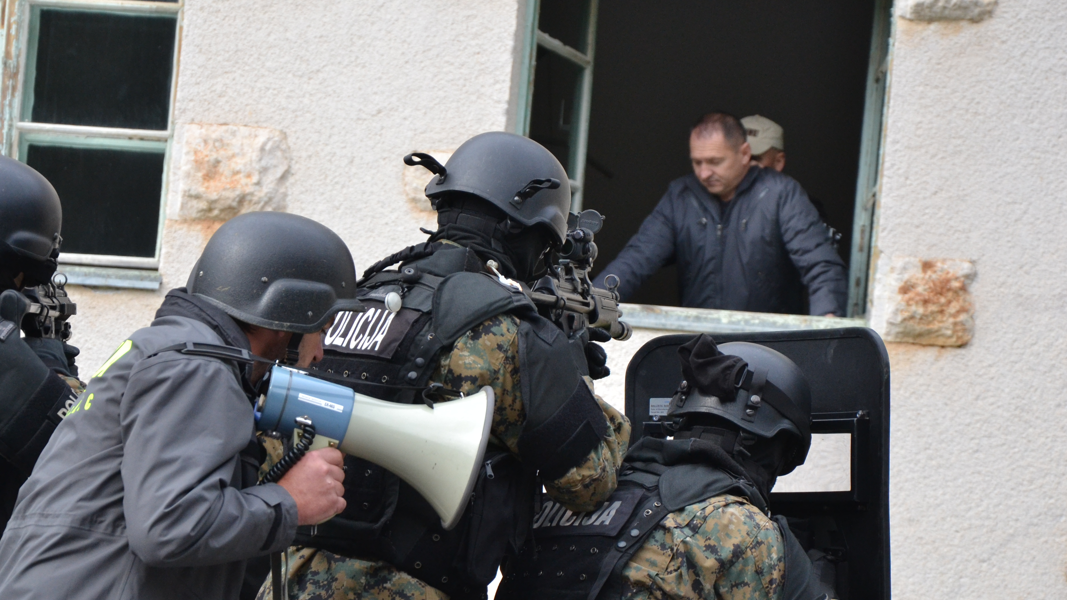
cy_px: 304
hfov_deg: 12.2
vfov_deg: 6.9
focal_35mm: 177
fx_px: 5008
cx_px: 429
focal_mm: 90
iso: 800
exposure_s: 1/800
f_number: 7.1
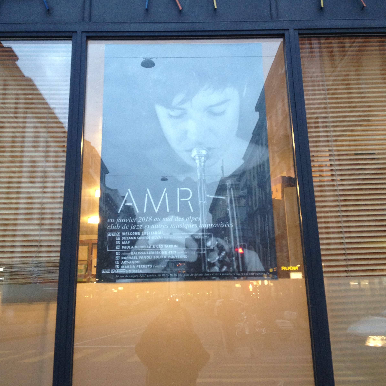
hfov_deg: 40.0
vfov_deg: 39.8
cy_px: 144
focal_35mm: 42
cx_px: 190
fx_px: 530
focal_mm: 4.28
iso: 125
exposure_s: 1/20
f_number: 2.4
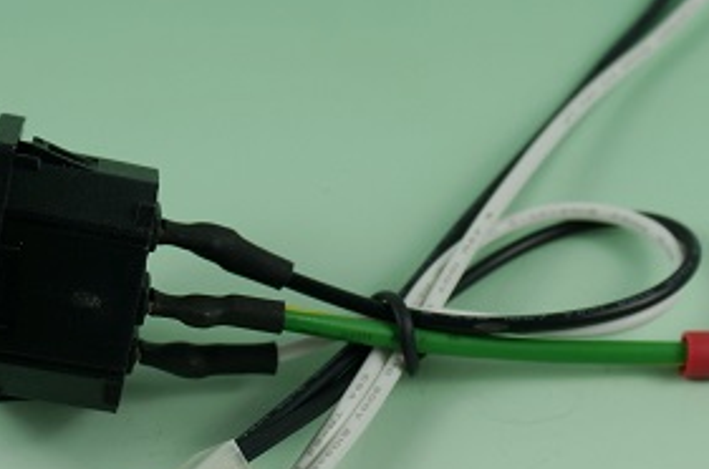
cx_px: 421
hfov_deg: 18.3
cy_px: 277
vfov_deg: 12.2
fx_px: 2202
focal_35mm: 112
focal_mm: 35
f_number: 7.1
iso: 100
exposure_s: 1/100
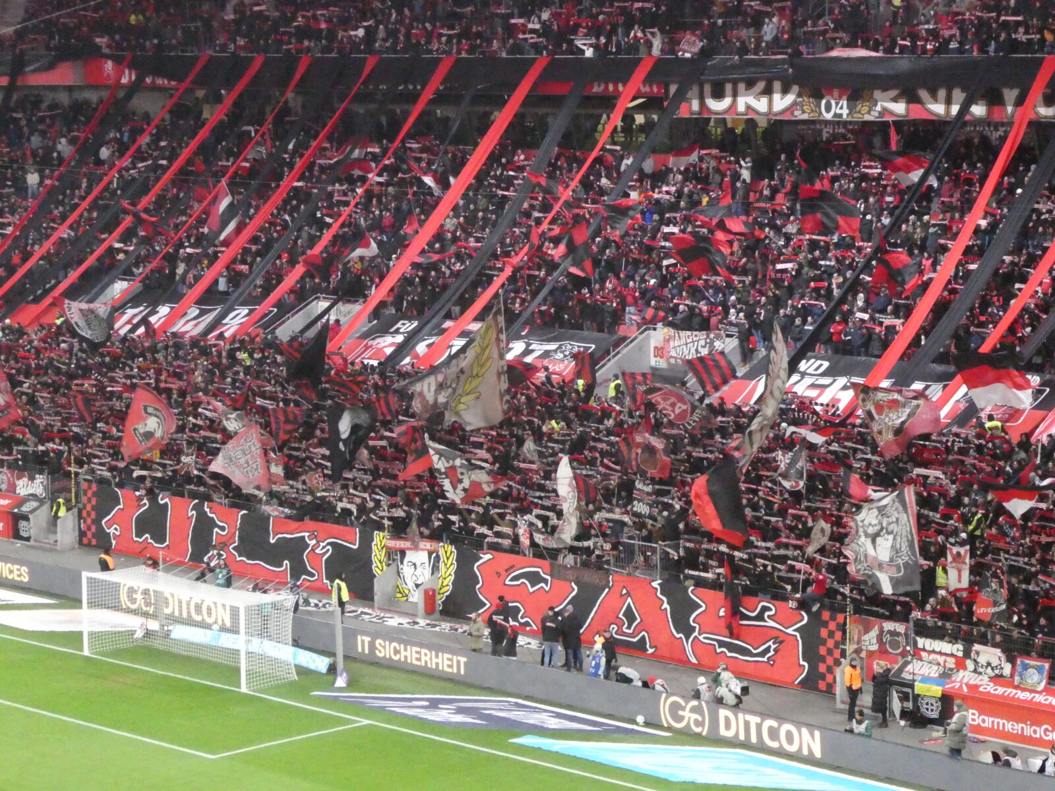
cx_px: 528
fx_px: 2743
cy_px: 396
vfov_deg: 16.4
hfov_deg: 21.8
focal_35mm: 90
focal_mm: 16.1
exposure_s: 1/100
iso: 3200
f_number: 4.9
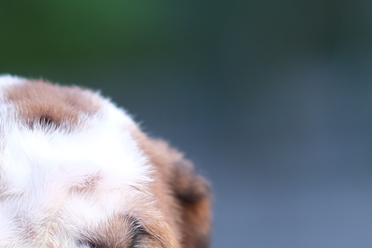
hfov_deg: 5.8
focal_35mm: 355
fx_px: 3668
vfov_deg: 3.9
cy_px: 251
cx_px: -69
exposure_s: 1/300
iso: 160
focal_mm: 56
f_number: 2
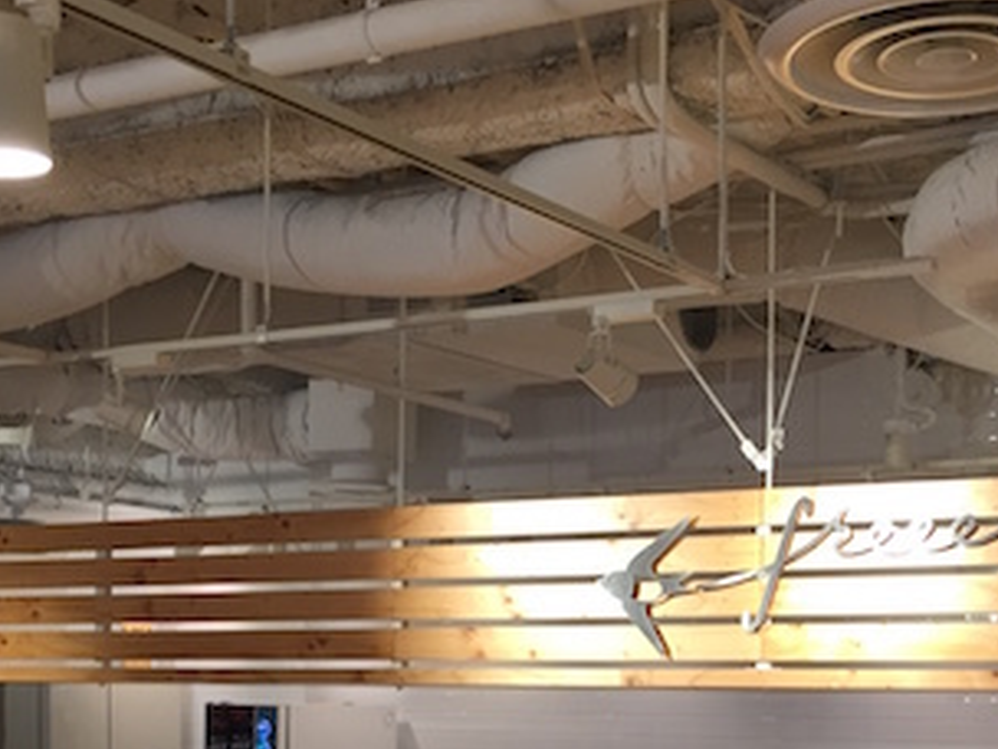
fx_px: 1759
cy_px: 723
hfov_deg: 31.2
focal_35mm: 61
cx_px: 729
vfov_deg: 23.2
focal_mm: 4.15
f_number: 2.2
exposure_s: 1/30
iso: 32
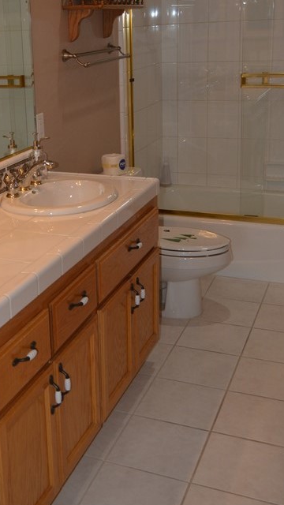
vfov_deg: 42.6
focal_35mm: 48
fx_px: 643
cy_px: 188
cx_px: 48
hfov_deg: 24.4
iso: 360
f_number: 3.5
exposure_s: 1/125
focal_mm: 18
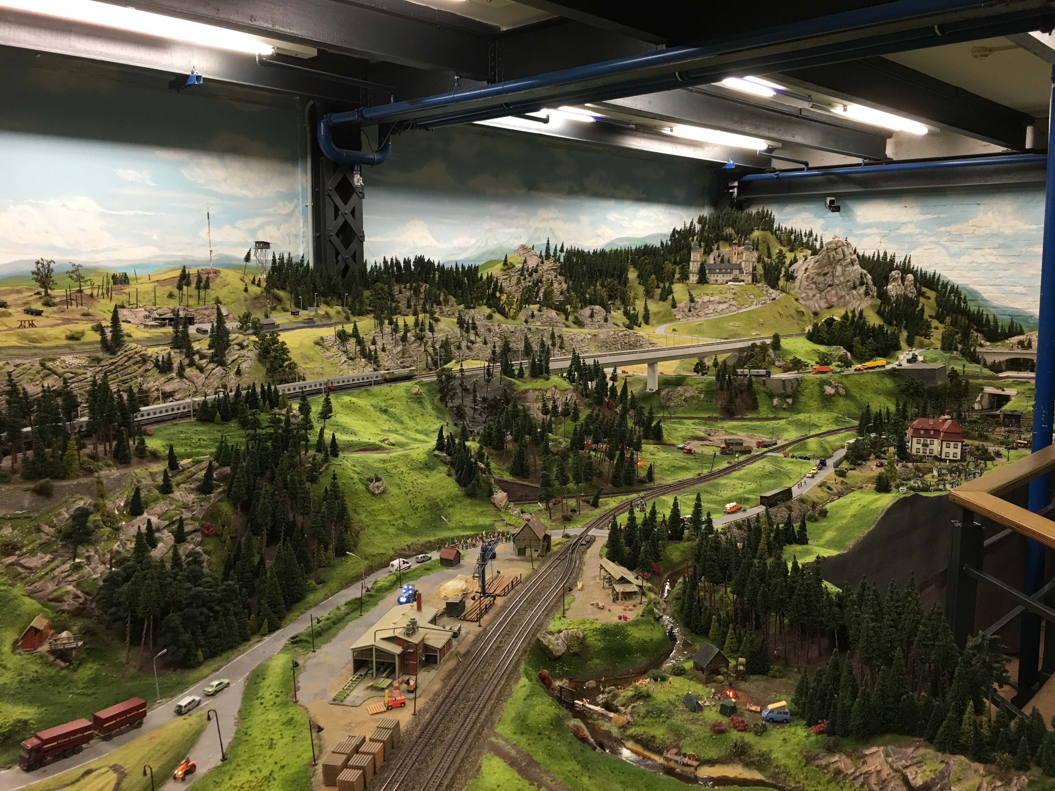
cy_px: 396
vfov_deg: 48.2
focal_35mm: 29
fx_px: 884
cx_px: 528
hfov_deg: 61.7
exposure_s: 1/17
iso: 50
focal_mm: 4.15
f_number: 2.2
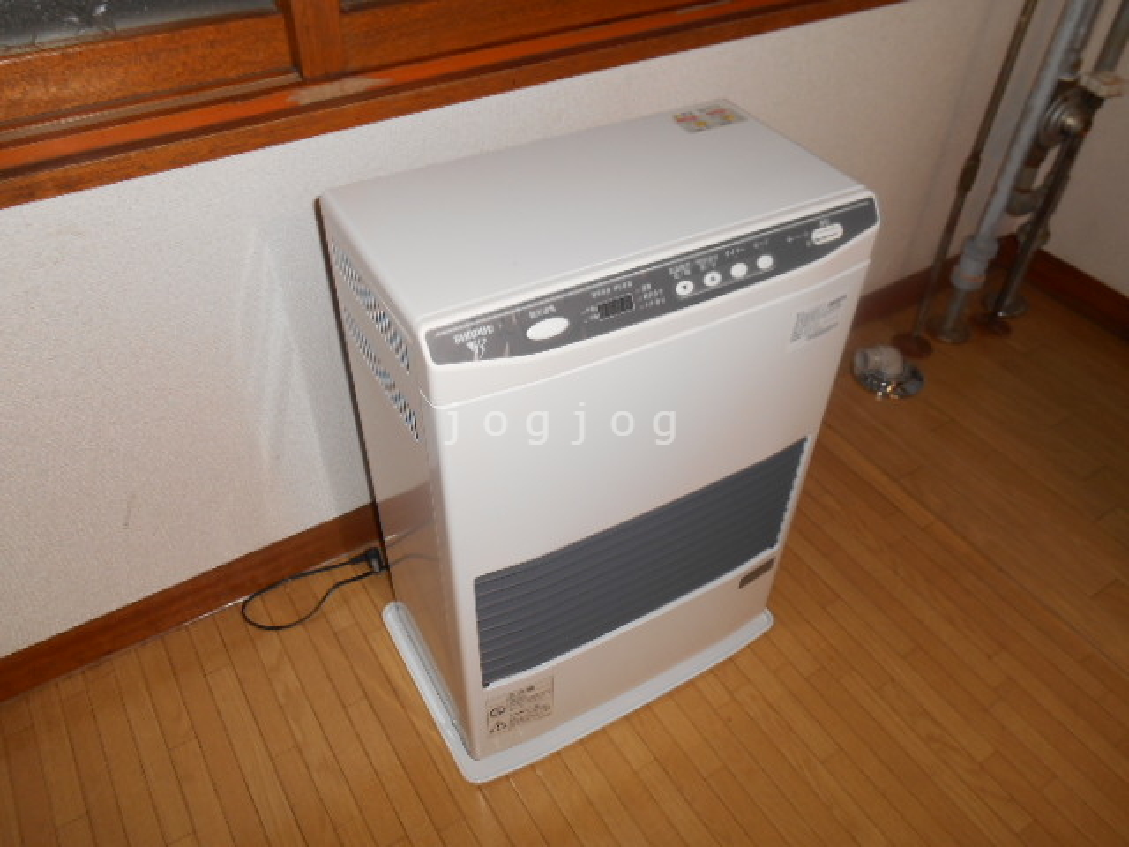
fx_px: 848
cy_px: 424
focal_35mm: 26
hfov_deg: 67.3
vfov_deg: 53.1
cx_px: 564
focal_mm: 4.7
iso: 80
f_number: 3.4
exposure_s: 1/25
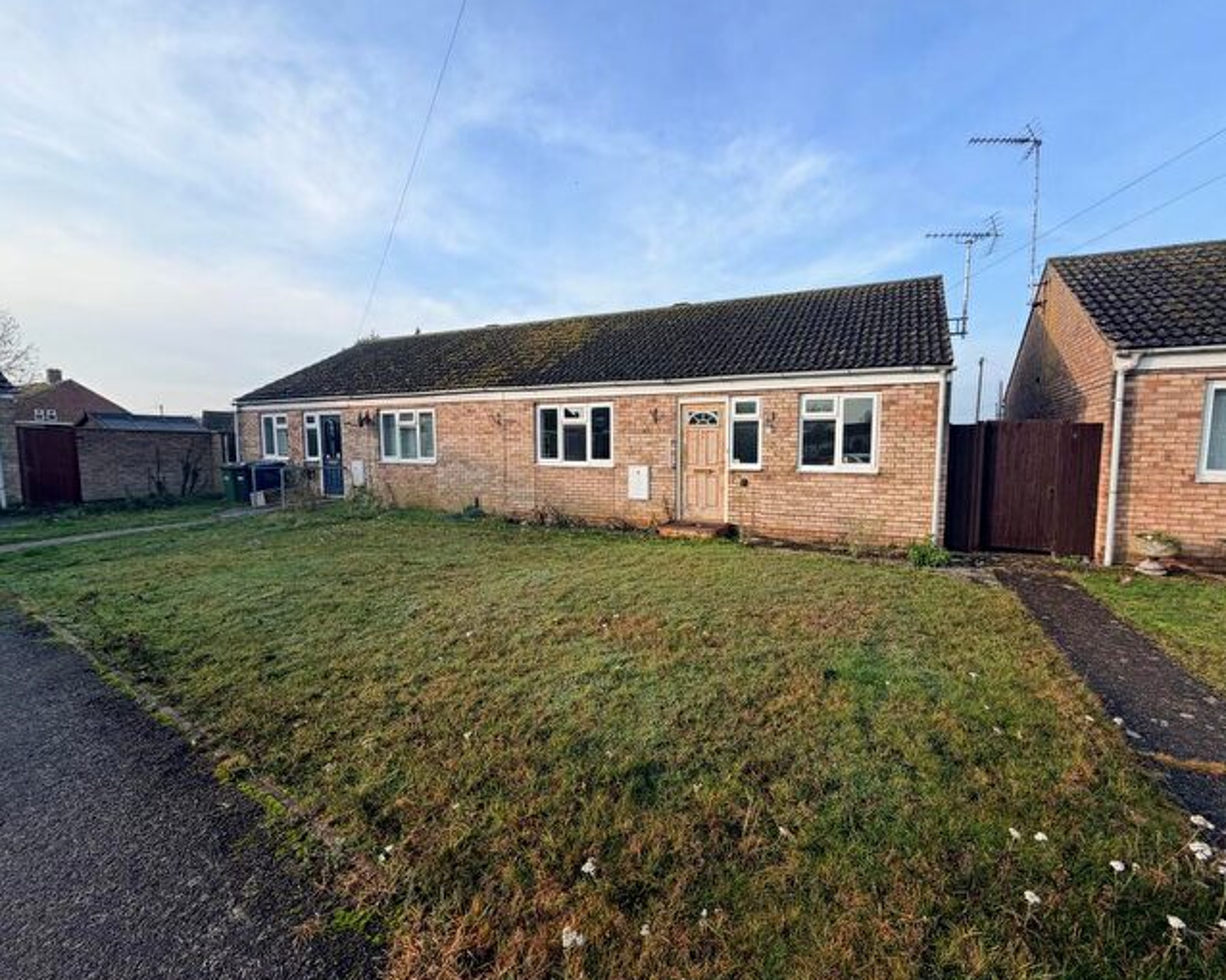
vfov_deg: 84.0
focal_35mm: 15
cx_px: 669
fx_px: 544
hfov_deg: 96.6
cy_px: 497
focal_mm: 2.22
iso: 40
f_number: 2.2
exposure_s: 1/607
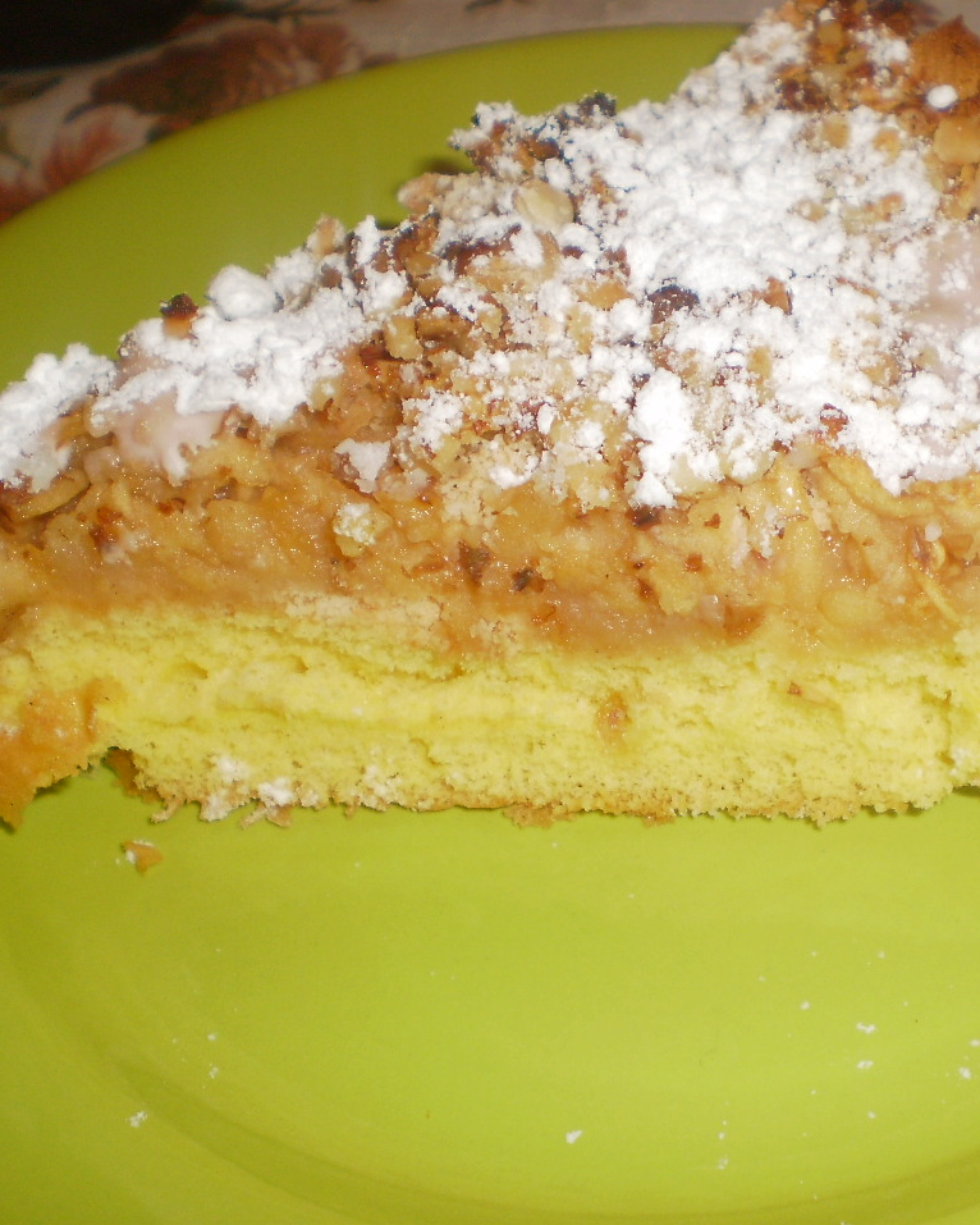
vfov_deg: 39.5
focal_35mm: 47
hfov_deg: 31.8
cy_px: 613
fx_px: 1703
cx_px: 670
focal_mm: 6.3
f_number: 3.1
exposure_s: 1/30
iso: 125
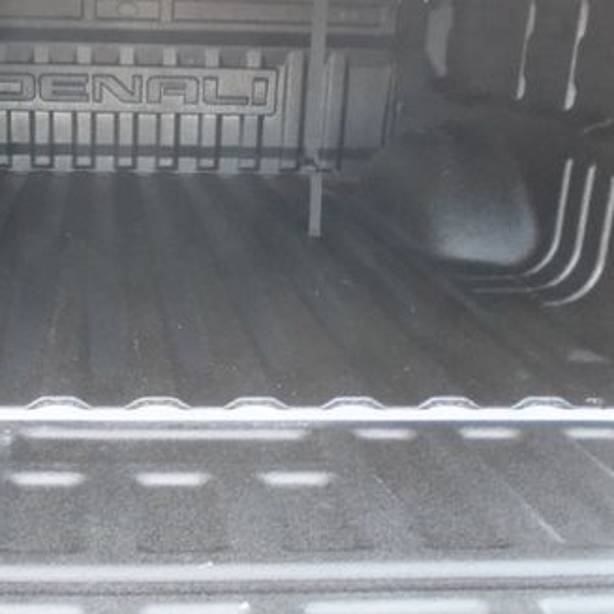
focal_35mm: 45
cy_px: 300
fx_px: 903
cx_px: 148
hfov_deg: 36.6
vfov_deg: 37.6
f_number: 3.2
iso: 400
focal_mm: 4.6
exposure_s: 1/15
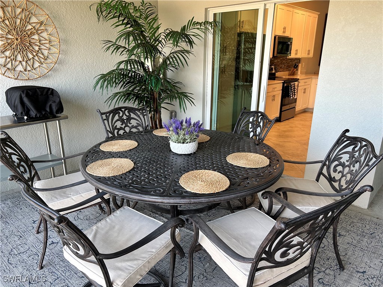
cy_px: 144
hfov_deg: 67.3
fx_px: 288
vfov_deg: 53.1
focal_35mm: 26
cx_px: 192
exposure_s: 1/120
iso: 80
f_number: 1.5
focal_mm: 5.7
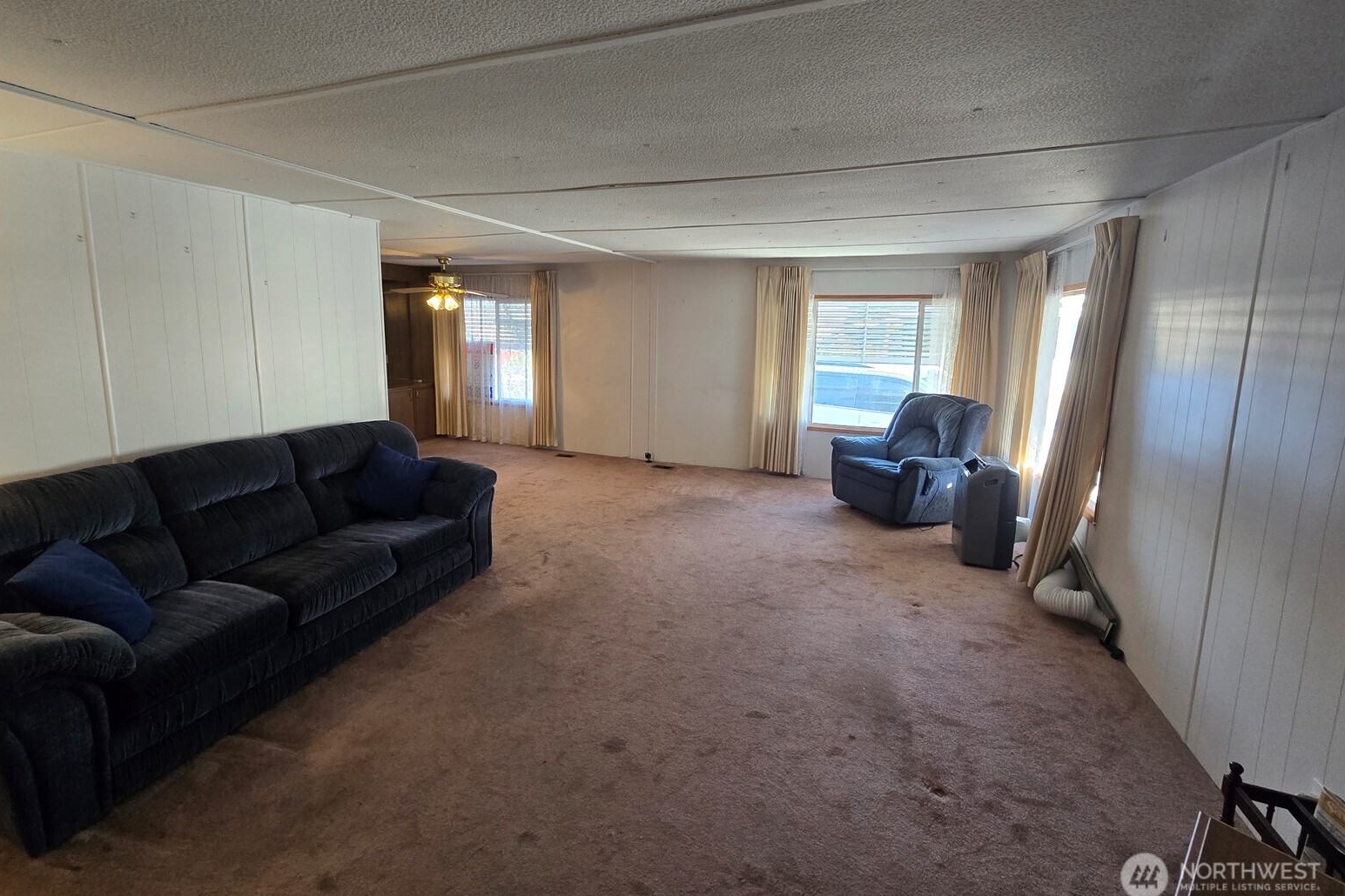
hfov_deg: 104.2
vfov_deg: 80.8
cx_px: 650
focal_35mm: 14
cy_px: 390
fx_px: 523
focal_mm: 2.2
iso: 200
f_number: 2.2
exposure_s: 1/60
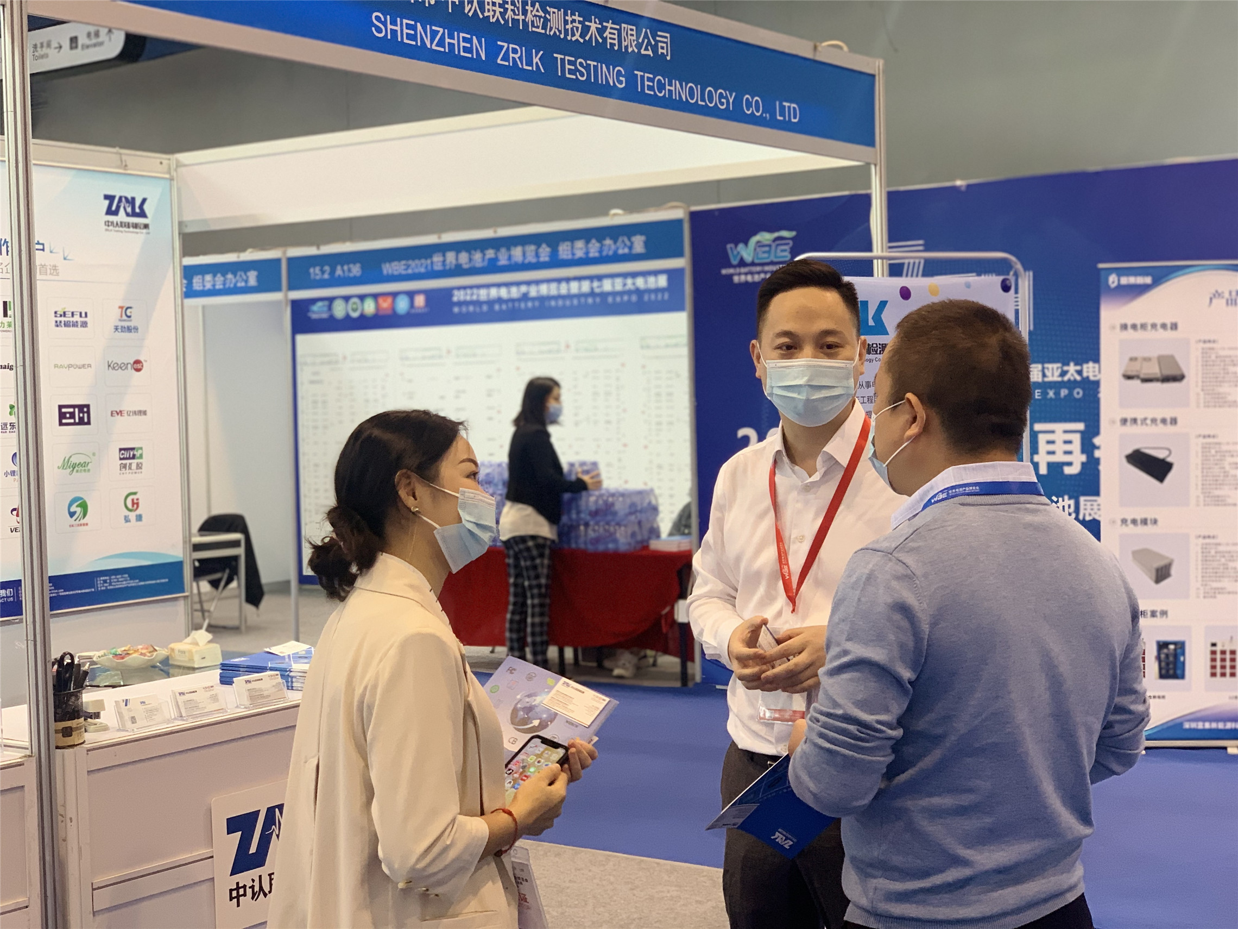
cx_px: 619
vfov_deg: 28.0
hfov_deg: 36.8
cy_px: 464
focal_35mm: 52
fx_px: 1860
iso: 160
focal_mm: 6
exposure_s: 1/50
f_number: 2.4
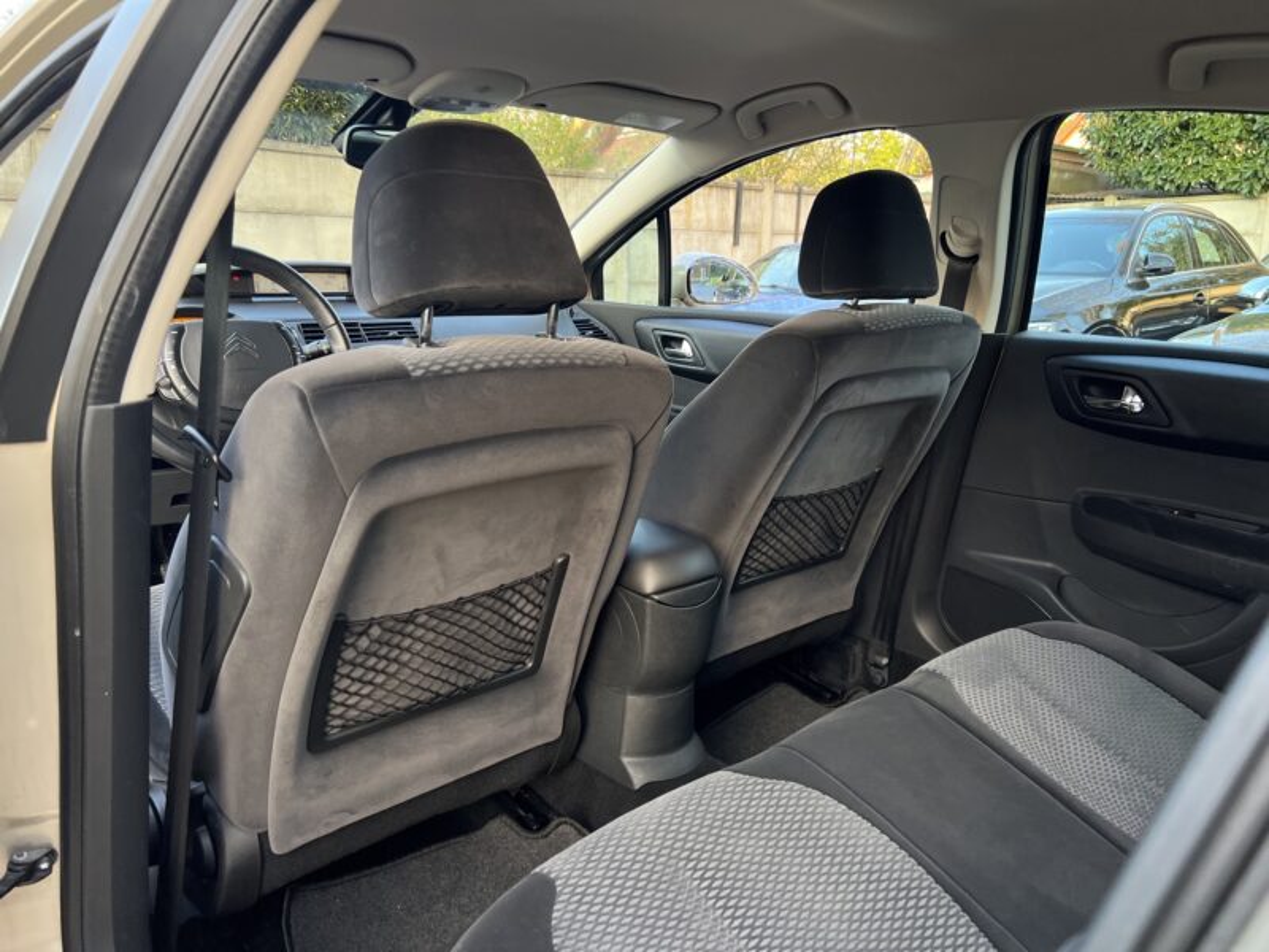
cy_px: 476
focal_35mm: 26
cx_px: 634
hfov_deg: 67.3
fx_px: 953
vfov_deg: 53.1
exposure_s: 1/121
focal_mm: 5.7
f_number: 1.5
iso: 125
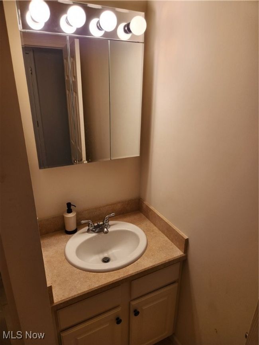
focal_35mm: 23
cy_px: 172
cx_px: 130
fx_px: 230
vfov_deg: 73.9
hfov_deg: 58.9
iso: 50
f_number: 1.8
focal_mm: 5.4
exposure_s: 1/120
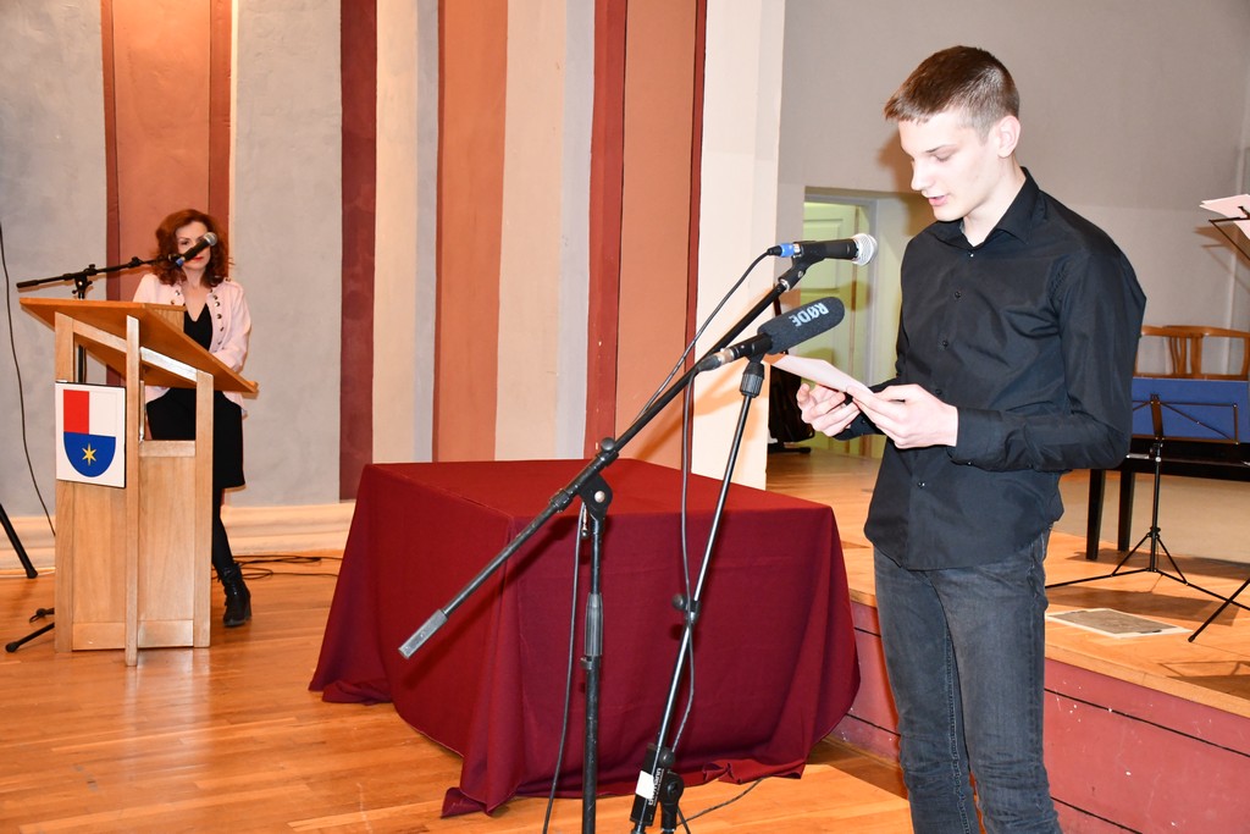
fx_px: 1563
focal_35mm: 45
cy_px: 417
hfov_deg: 43.6
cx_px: 625
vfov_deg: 29.9
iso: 2500
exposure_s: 1/60
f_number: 4
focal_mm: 30
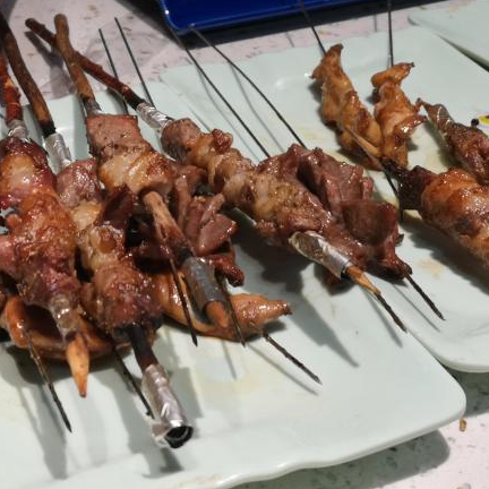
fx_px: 1103
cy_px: 185
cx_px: 204
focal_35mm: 69
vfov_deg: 24.9
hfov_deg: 25.0
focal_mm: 4.75
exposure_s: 1/100
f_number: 1.8
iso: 50
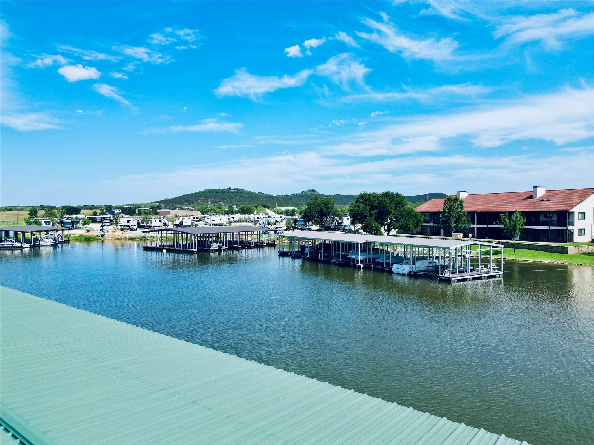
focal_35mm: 24
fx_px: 412
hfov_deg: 71.6
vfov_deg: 56.8
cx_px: 297
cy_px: 222
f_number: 1.7
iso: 110
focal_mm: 6.72
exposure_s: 1/2500
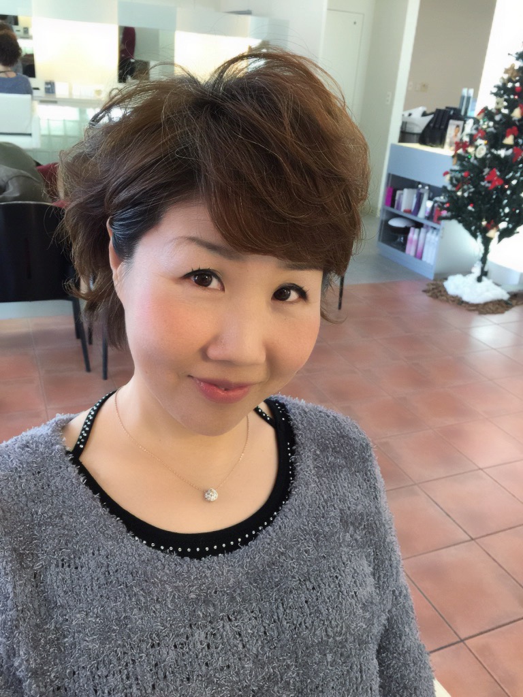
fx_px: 584
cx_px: 262
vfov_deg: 61.7
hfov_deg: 48.2
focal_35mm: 29
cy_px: 348
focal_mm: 4.15
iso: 50
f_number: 2.2
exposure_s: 1/30
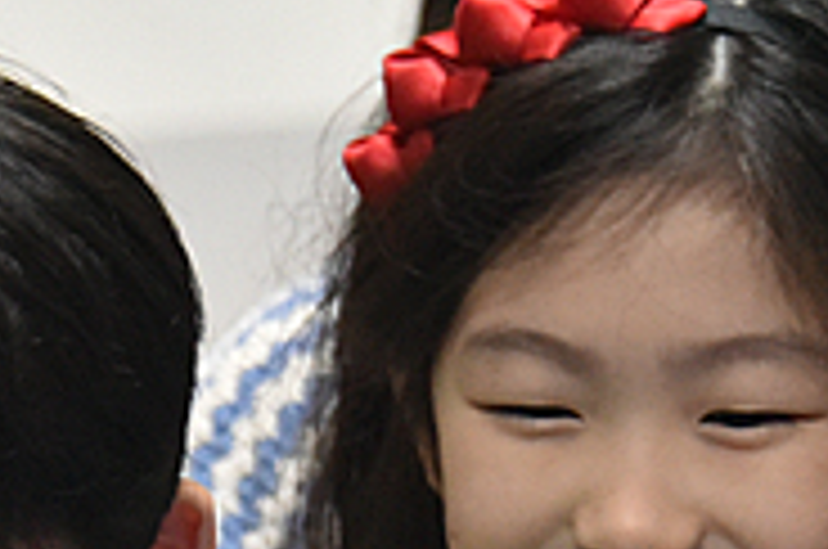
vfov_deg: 2.6
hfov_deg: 3.9
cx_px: -94
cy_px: 745
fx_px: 12192
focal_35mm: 531
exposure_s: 1/125
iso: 4500
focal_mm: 122
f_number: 5.6
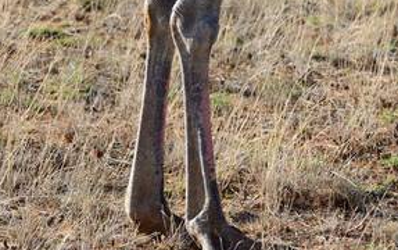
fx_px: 5244
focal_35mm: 483
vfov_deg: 2.7
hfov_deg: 4.3
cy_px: -40
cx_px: 259
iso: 140
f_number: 5
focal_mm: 130
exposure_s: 1/500
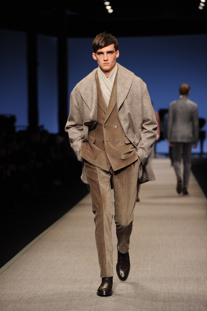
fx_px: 1295
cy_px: 156
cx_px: 104
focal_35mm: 150
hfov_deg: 9.1
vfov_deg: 13.7
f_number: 5
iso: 1250
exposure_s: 1/400
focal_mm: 150
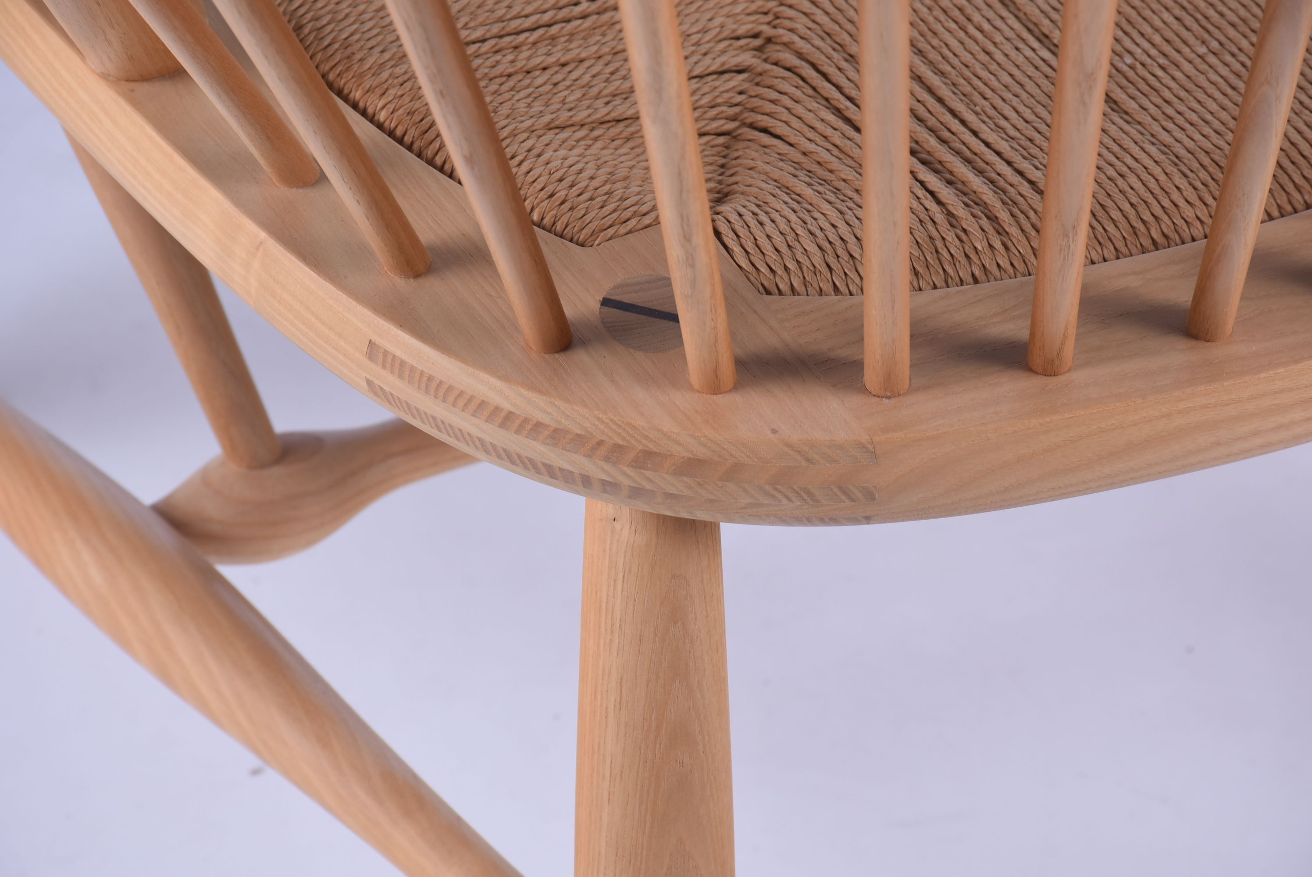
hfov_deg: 9.8
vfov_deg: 6.6
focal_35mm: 210
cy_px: 438
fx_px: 7659
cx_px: 656
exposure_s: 1/125
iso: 200
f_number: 11
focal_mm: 140
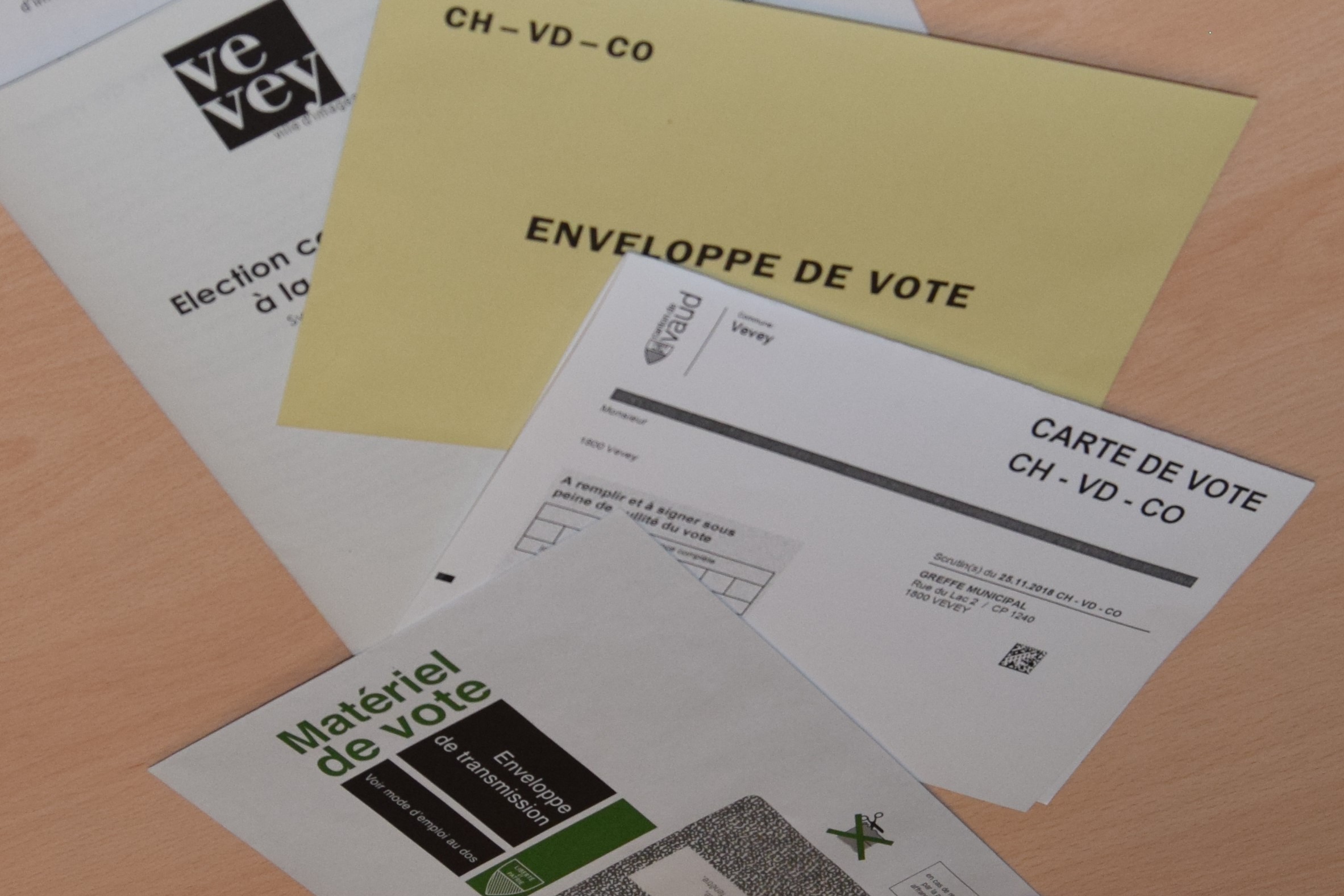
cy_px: 448
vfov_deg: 43.6
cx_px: 672
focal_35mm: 30
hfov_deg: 61.9
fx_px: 1120
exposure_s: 1/100
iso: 800
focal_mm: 20
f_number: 5.6
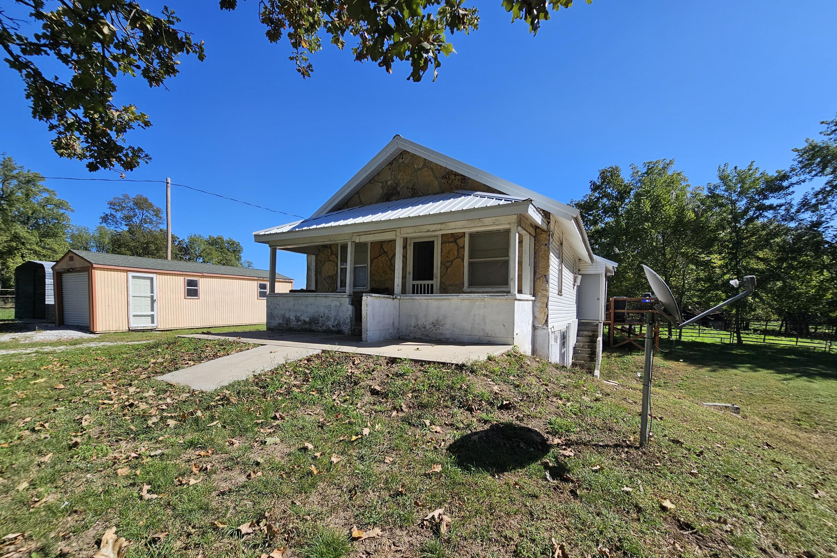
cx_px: 407
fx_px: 326
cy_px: 321
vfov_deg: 80.7
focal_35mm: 14
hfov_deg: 104.2
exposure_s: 1/2359
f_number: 2.2
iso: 50
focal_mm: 2.2
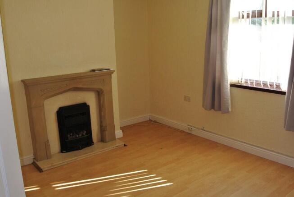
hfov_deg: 57.2
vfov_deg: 40.1
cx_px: 147
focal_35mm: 33
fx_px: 270
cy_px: 98
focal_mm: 12.5
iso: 100
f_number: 6.3
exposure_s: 1/60
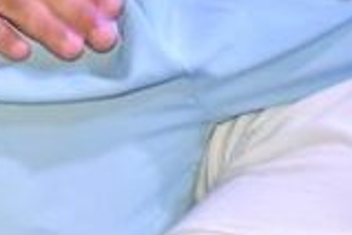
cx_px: -9
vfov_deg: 6.5
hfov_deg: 9.8
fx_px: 2033
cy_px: -86
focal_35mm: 208
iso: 900
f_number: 4.5
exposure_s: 1/60
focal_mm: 35
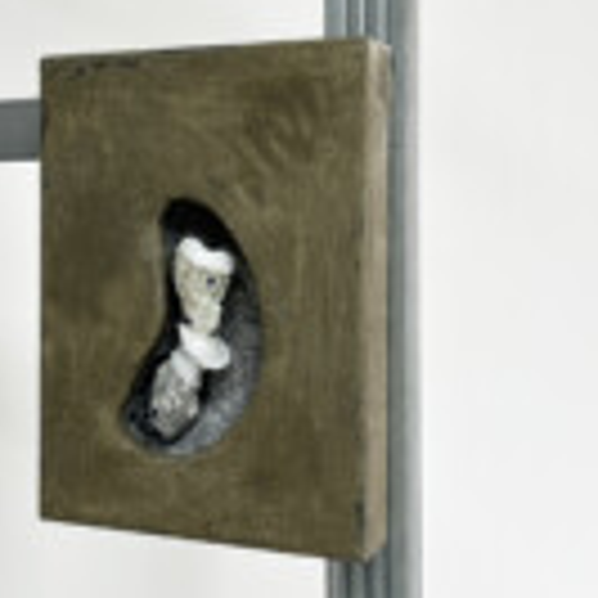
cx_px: 155
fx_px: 1192
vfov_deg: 28.1
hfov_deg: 27.8
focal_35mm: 61
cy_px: 227
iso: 40
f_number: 1.6
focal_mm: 5.1
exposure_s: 1/100
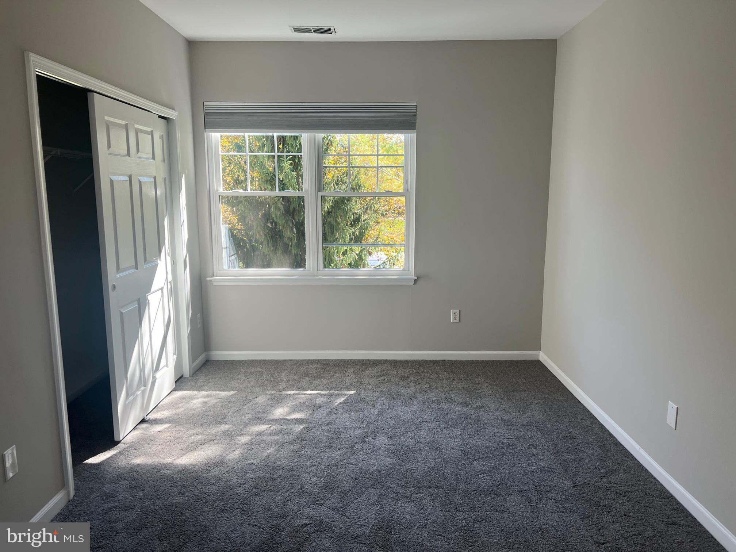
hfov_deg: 67.3
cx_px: 368
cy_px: 276
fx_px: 553
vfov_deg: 53.1
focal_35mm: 26
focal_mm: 5.7
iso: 40
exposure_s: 1/152
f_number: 1.5
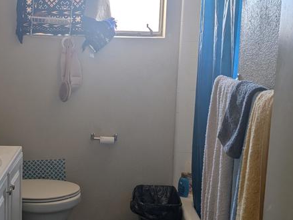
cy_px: 108
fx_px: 474
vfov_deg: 26.1
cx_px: 89
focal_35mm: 56
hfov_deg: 33.9
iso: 34
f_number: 1.68
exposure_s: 1/31.4
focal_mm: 6.9
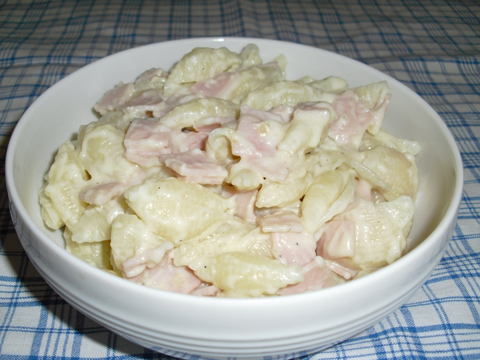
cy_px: 191
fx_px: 541
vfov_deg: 36.8
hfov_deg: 47.8
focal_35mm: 39
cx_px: 230
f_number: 3.1
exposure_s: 1/60
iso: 100
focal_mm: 6.3
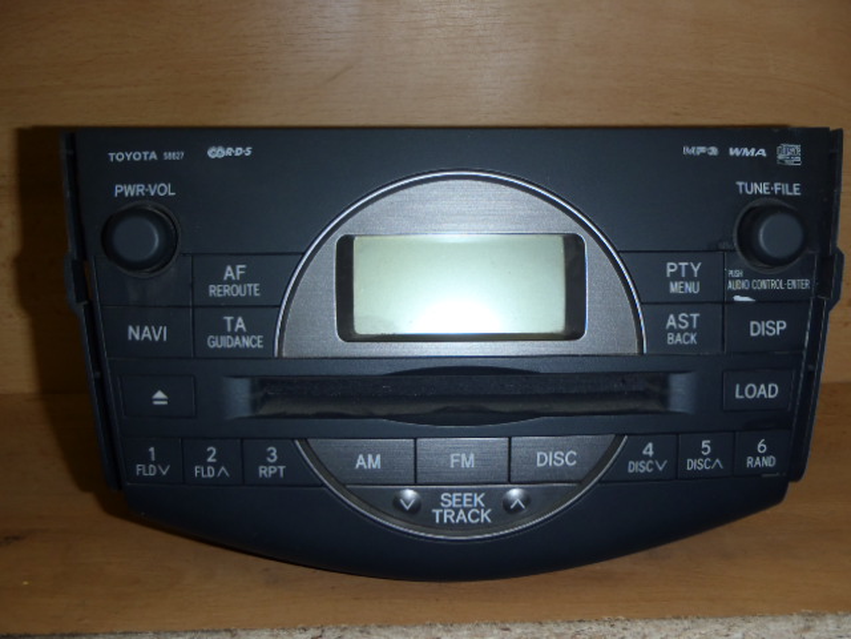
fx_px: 934
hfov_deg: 49.0
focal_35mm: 38
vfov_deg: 37.7
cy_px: 320
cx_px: 426
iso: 100
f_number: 4.6
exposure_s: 1/40
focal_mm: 6.83
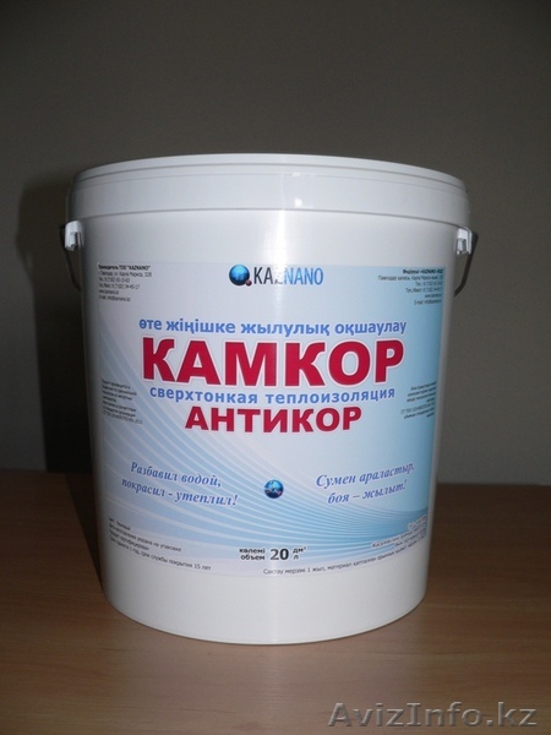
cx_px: 276
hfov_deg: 39.7
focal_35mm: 36
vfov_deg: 51.4
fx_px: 764
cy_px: 368
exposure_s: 1/60
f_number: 2.8
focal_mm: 6
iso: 100
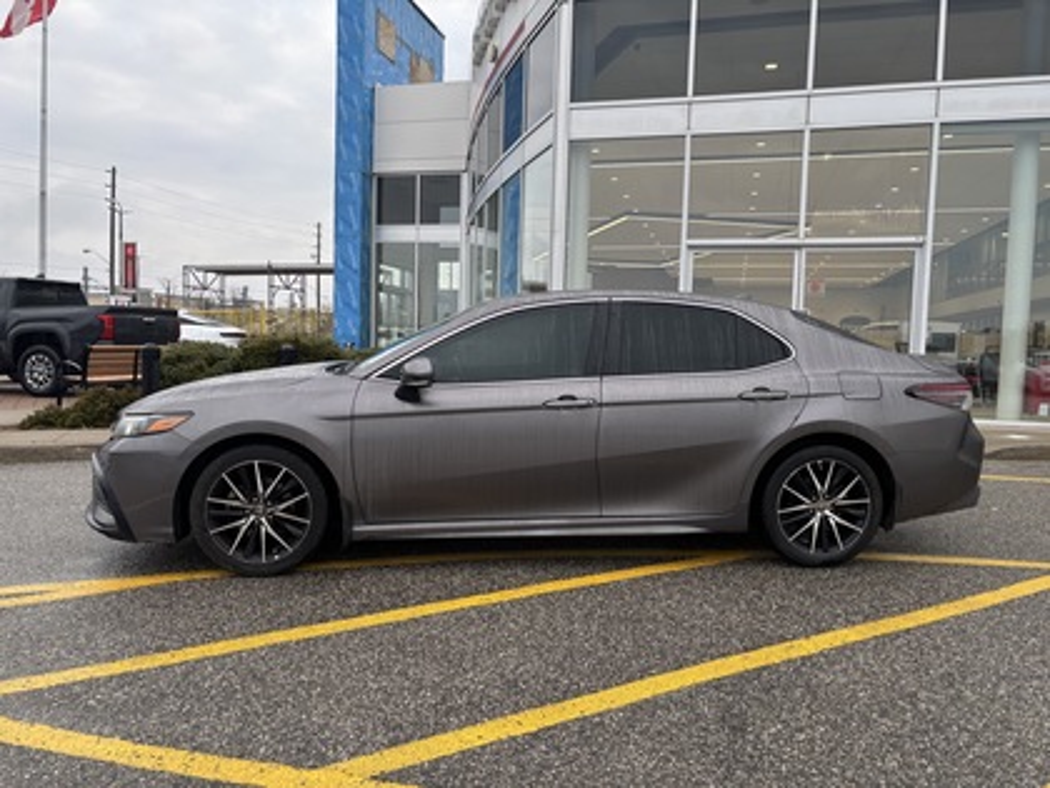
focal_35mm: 26
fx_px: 789
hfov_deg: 67.3
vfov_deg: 53.1
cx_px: 525
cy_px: 394
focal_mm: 5.96
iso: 40
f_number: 1.6
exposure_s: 1/157
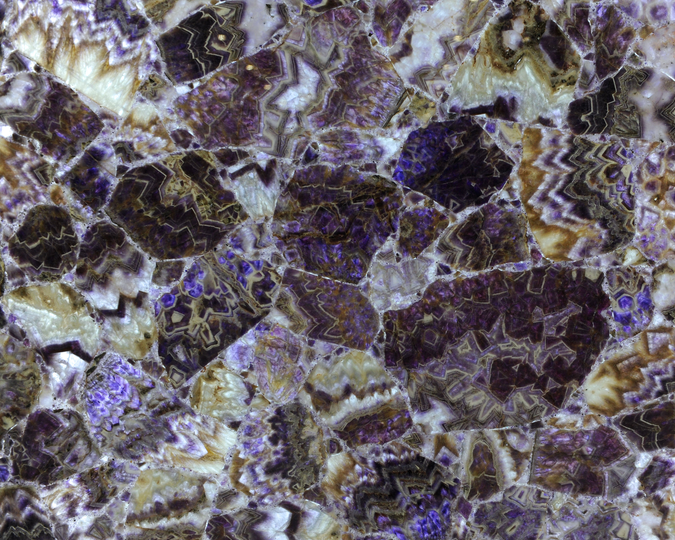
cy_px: 271
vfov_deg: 37.3
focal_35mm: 40
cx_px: 404
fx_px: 799
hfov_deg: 45.6
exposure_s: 1/80
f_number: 4.5
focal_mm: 34
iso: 1000
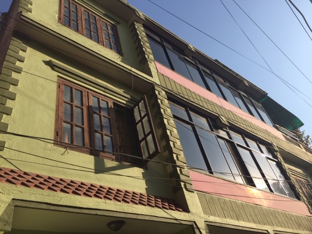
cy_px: 117
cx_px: 156
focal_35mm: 29
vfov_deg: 48.2
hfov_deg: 61.7
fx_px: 261
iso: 32
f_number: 2.2
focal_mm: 4.15
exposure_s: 1/1721
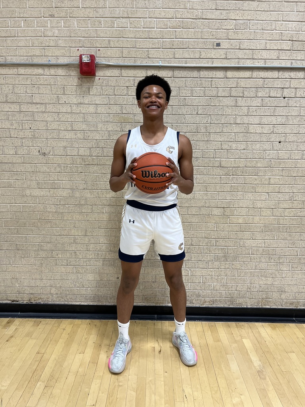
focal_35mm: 26
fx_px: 305
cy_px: 204
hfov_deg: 53.1
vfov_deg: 67.3
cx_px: 152
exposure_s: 1/90
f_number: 1.6
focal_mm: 5.1
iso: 100
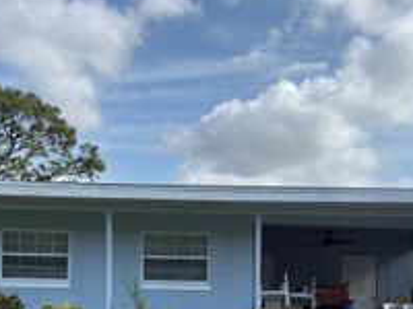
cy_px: 254
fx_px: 716
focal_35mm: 60
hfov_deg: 31.8
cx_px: 122
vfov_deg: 24.0
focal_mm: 6.76
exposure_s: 1/3226
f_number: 1.78
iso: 64
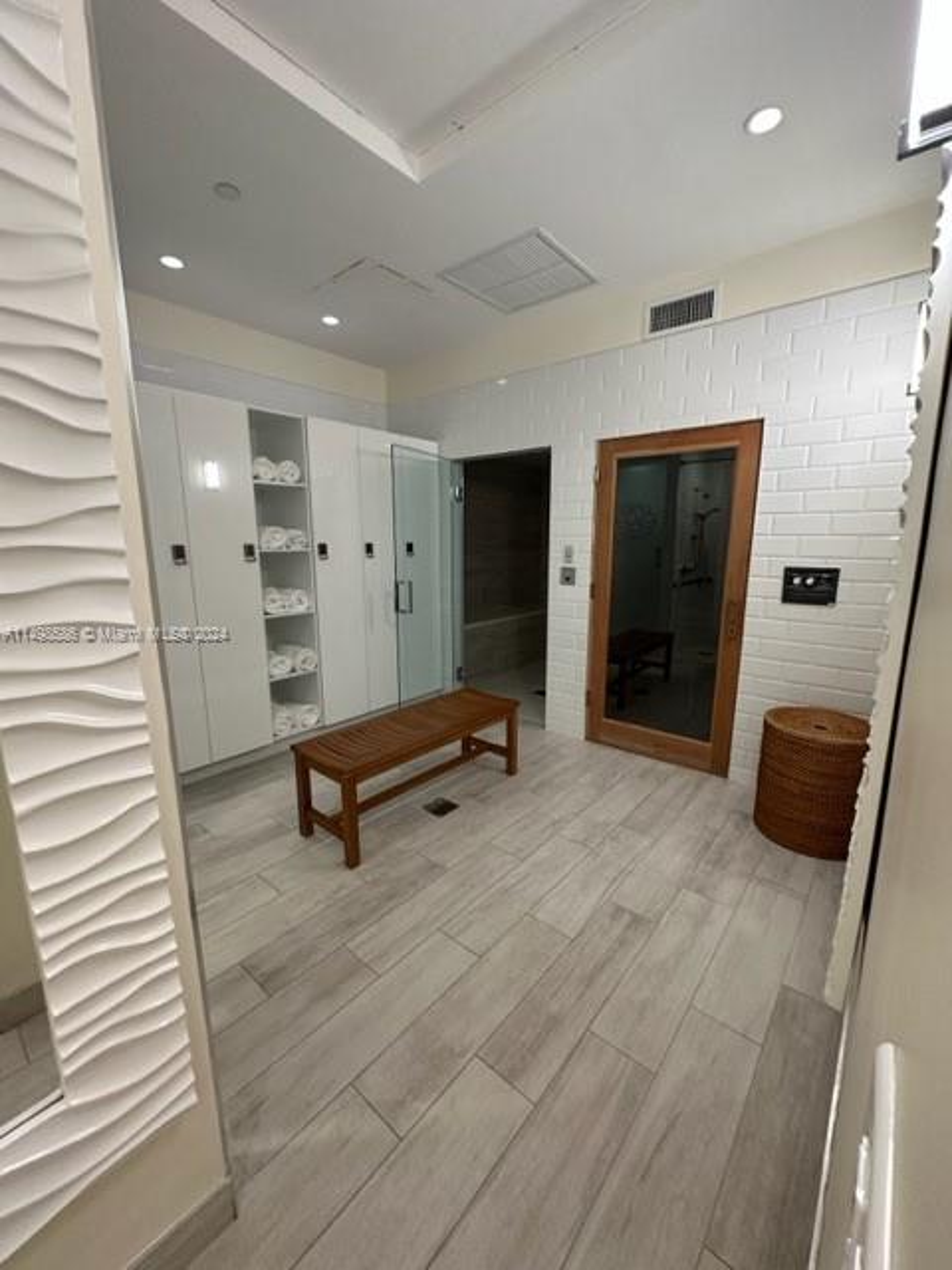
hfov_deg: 85.7
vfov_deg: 102.1
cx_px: 476
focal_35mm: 14
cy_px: 635
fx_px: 513
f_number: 2.2
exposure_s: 1/60
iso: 160
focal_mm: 2.22
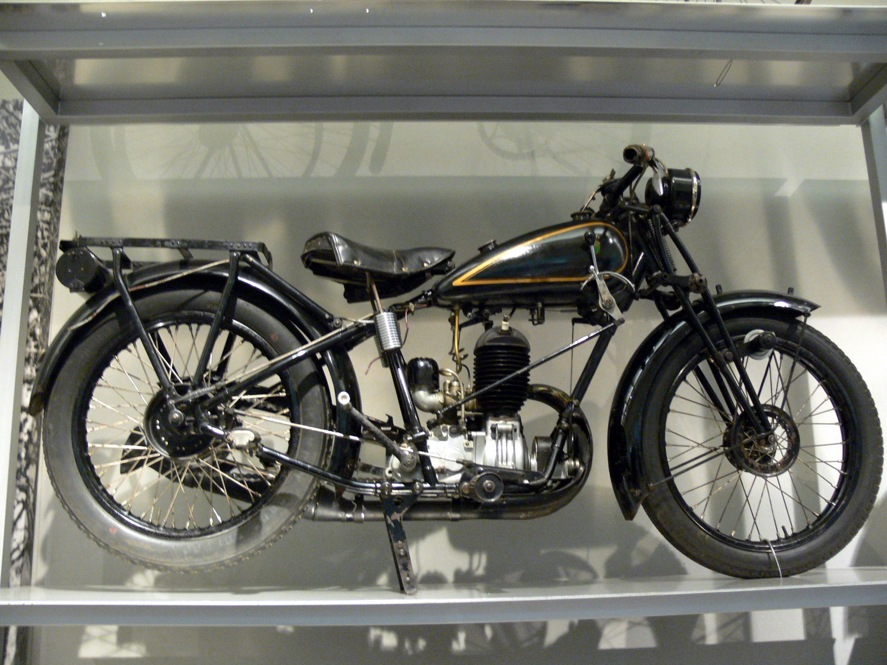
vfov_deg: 40.7
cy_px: 332
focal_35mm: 35
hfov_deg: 52.6
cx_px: 444
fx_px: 897
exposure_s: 1/4
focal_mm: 7.4
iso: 200
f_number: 2.8
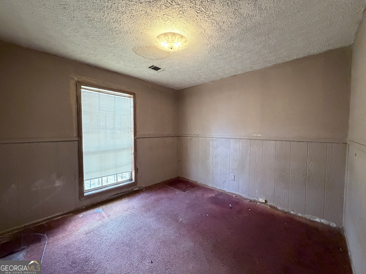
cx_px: 183
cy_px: 137
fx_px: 148
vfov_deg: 85.7
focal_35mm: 14
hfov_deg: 102.1
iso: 800
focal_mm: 2.22
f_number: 2.2
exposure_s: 1/60
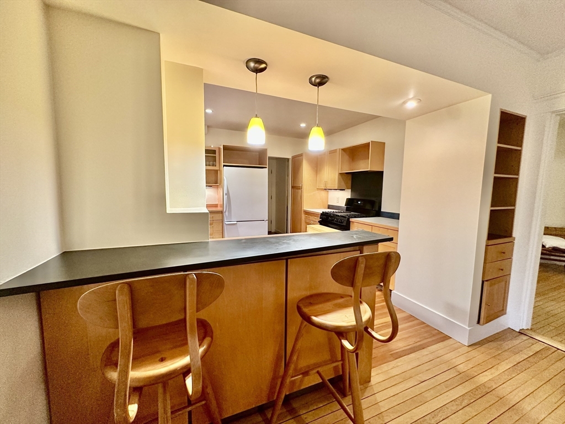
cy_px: 212
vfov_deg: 85.7
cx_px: 282
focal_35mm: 14
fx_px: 229
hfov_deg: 102.1
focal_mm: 2.22
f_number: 2.2
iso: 400
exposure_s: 1/60
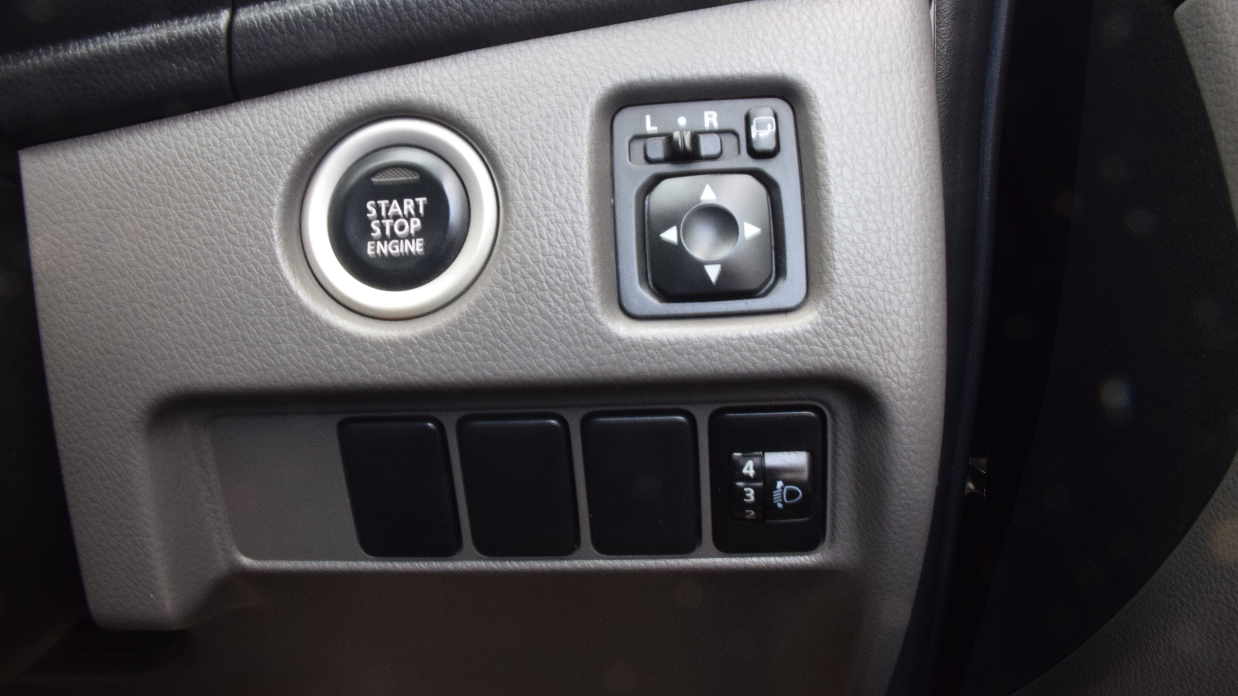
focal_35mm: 29
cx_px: 621
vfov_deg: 40.1
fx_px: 952
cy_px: 308
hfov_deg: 66.1
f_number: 20
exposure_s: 1/4
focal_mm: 18
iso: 1000
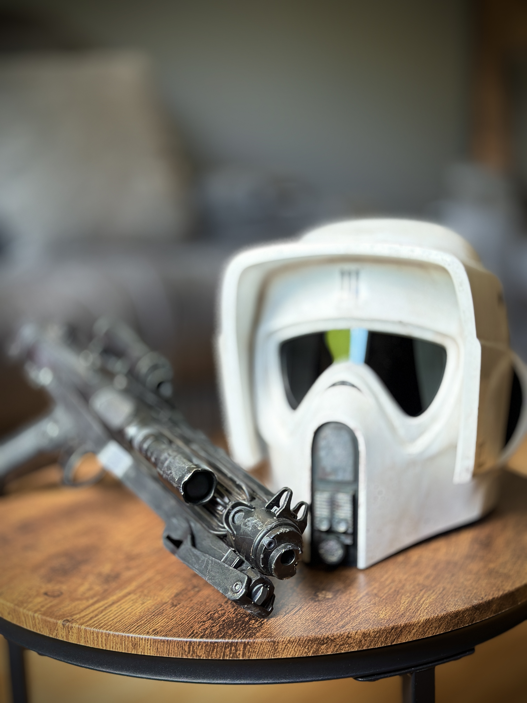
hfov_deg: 30.3
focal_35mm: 48
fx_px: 974
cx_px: 264
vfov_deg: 39.7
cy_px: 352
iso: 160
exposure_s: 1/60
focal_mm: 6.86
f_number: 1.78
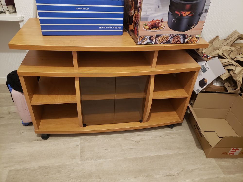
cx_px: 122
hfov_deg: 67.3
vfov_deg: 53.1
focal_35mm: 26
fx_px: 183
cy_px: 91
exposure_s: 1/14
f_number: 1.5
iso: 250
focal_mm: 4.3
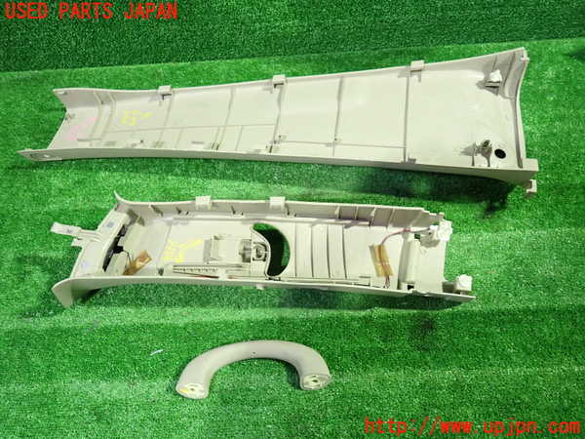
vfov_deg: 54.9
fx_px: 422
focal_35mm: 25
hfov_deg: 69.4
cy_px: 220
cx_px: 292
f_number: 2
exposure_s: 1/30
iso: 640
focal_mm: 4.5
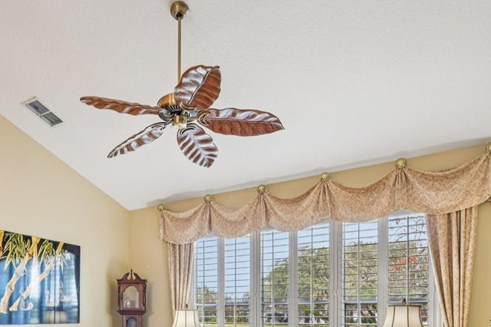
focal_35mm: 28
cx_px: 170
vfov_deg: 40.8
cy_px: 324
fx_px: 382
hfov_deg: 64.1
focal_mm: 14
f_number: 8
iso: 400
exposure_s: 1/15
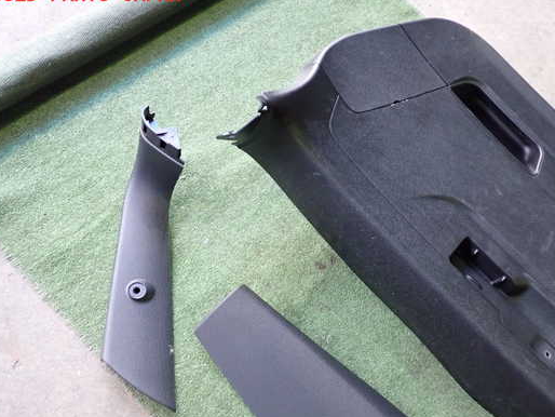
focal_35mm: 35
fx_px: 561
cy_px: 224
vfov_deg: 40.7
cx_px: 309
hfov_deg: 52.5
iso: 640
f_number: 2.3
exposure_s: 1/60
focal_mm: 5.4
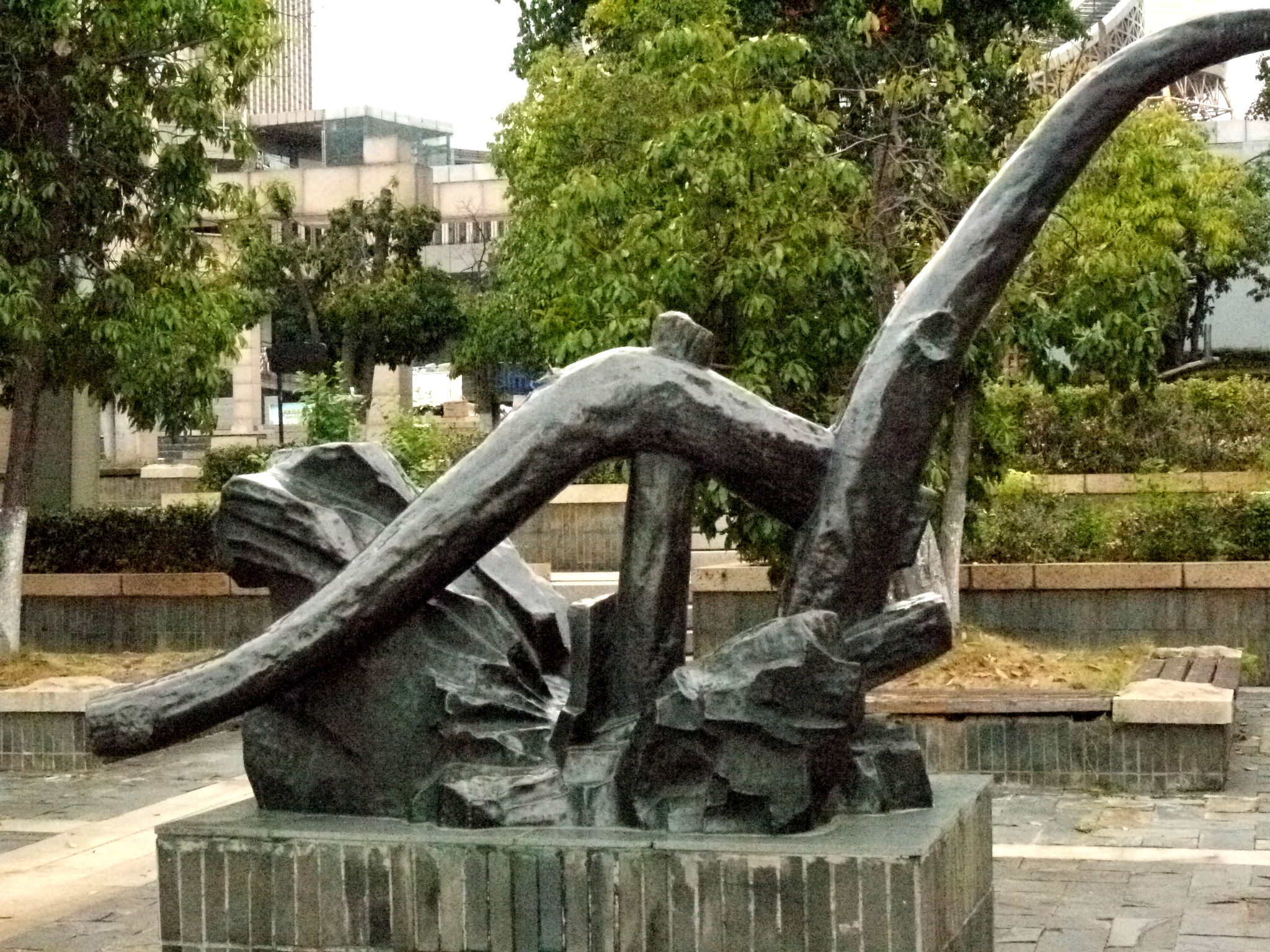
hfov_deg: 30.3
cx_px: 635
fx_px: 2348
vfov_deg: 22.9
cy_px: 476
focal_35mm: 64
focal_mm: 32
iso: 6400
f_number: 11
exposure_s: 1/500
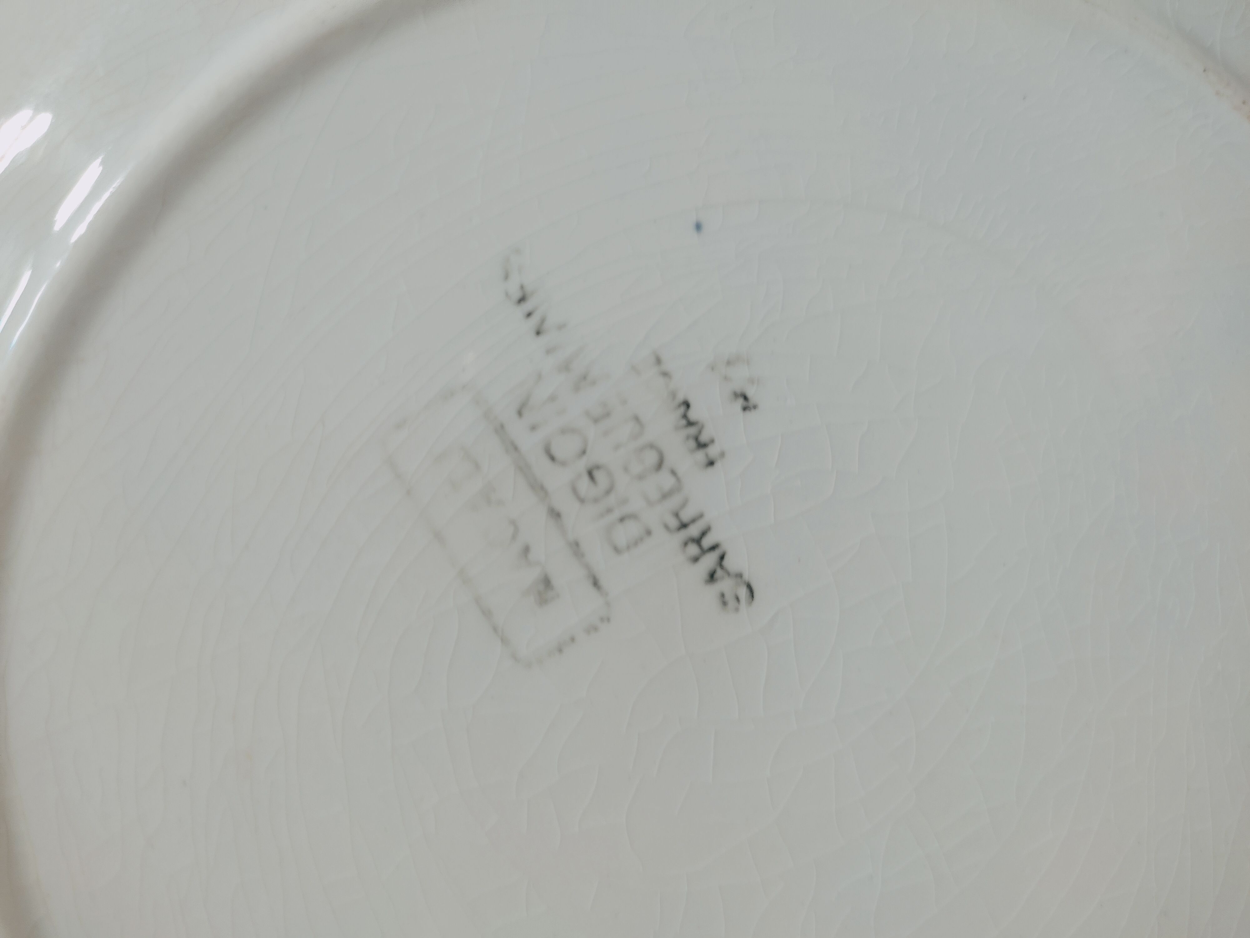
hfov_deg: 67.3
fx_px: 939
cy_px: 469
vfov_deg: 53.1
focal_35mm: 26
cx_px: 625
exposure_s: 1/33
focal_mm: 4.74
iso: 520
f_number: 1.79
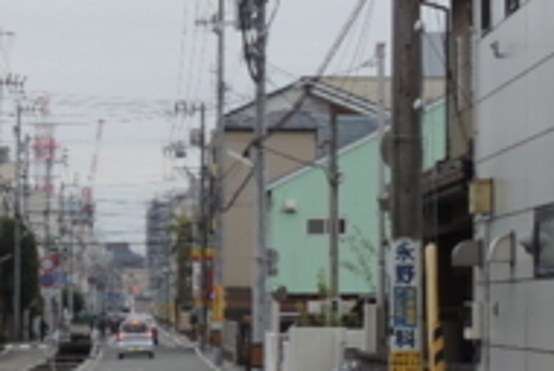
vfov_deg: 6.3
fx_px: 3373
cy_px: 114
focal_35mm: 219
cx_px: -146
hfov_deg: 9.2
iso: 80
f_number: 3.6
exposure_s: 1/125
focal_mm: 8.9
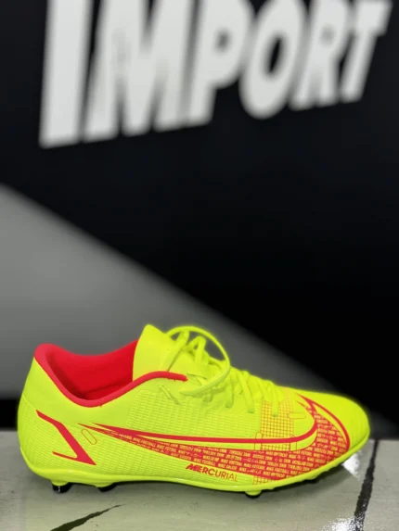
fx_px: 737
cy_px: 266
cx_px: 200
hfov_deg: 30.3
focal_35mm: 48
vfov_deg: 39.6
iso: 250
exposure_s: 1/60
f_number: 1.78
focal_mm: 6.76
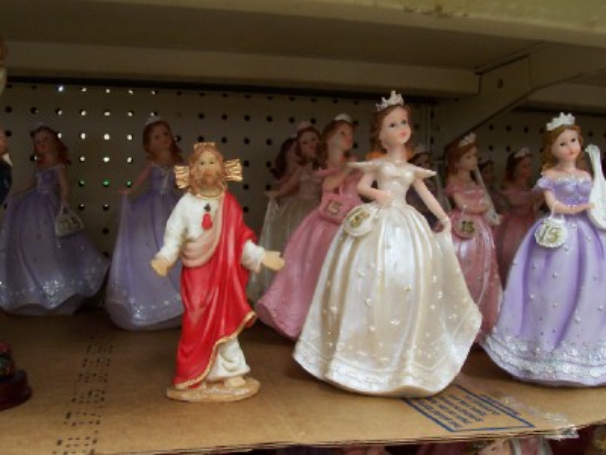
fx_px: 648
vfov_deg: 38.7
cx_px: 303
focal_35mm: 37
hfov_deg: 50.1
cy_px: 228
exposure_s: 1/20
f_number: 2.8
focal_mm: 5.6
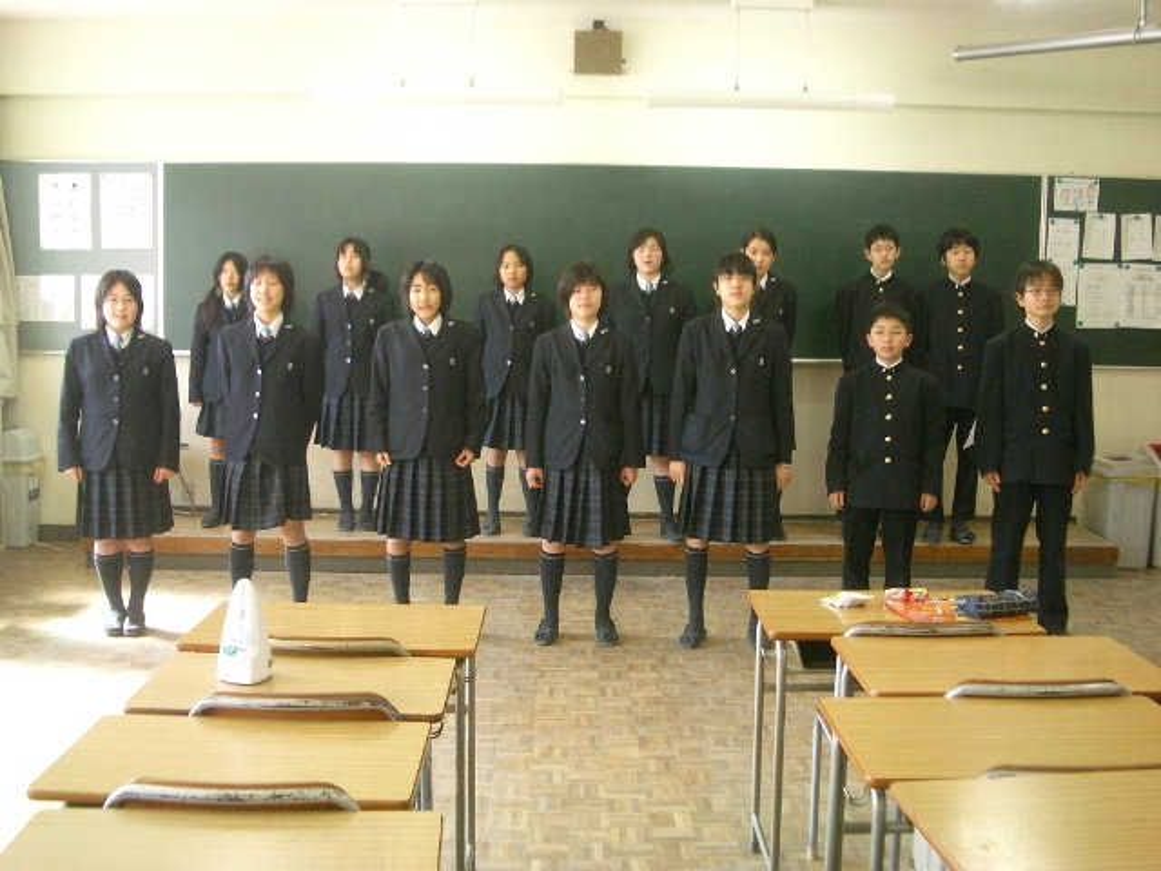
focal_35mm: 41
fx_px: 1375
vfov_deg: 35.1
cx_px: 580
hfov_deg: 45.8
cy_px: 436
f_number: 2.8
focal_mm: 6.8
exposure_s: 1/30
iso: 100
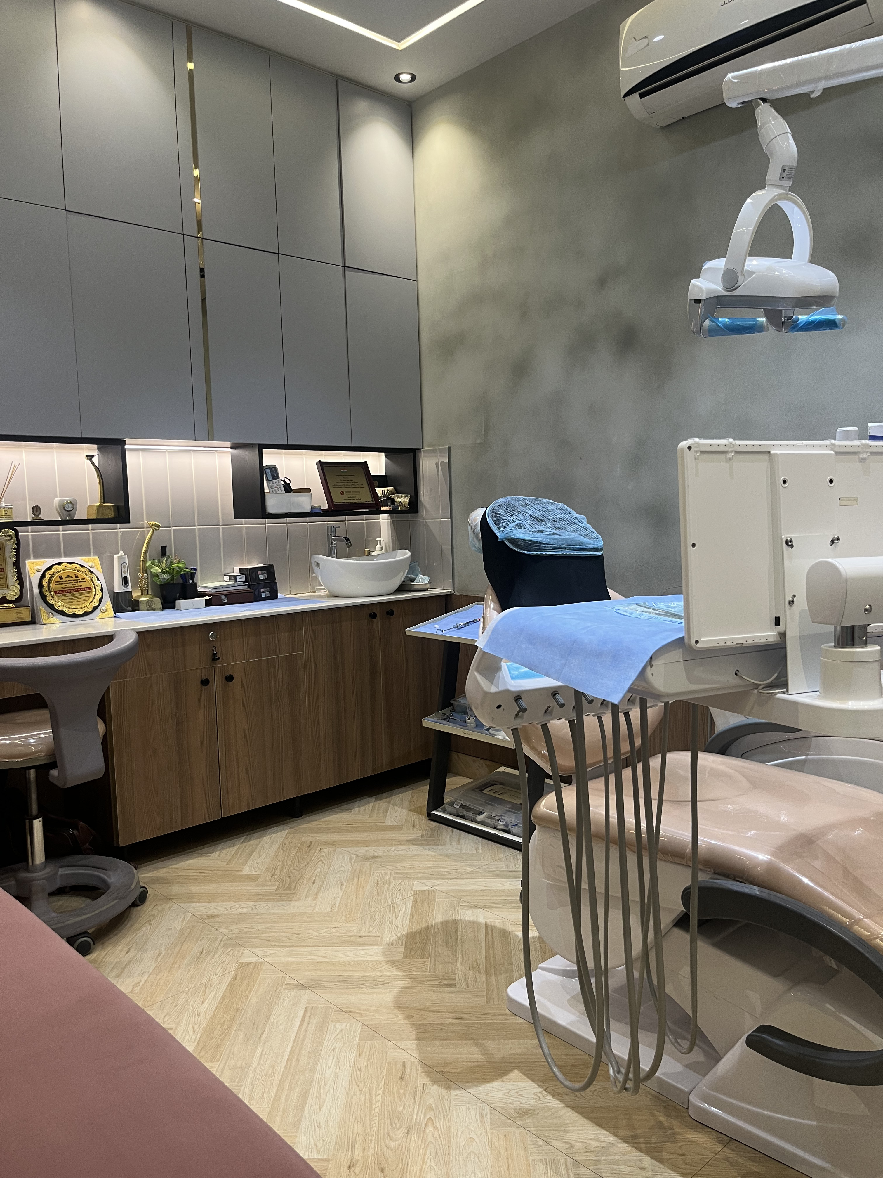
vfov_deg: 67.3
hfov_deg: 53.1
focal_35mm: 26
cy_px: 589
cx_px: 442
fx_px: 884
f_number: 1.6
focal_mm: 5.1
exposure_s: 1/50
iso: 64
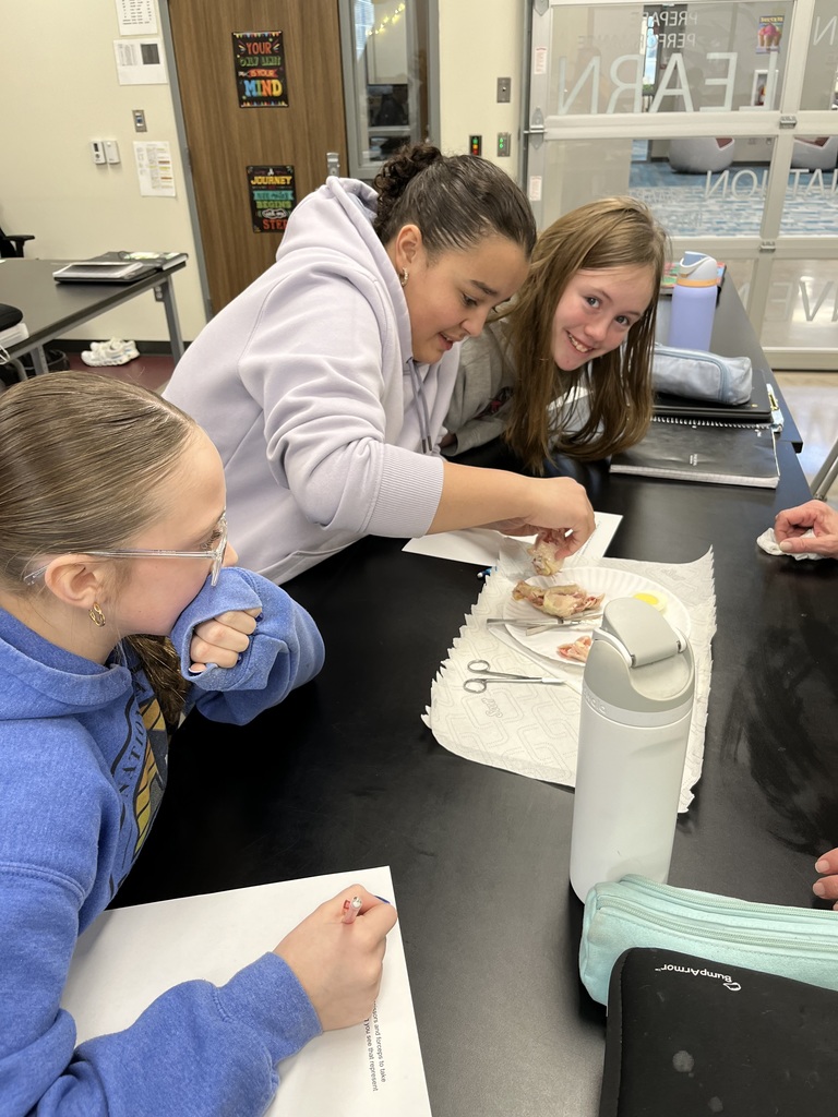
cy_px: 558
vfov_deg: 67.3
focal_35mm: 26
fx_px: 839
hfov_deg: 53.1
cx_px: 419
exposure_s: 1/120
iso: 125
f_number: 1.6
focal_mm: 5.1
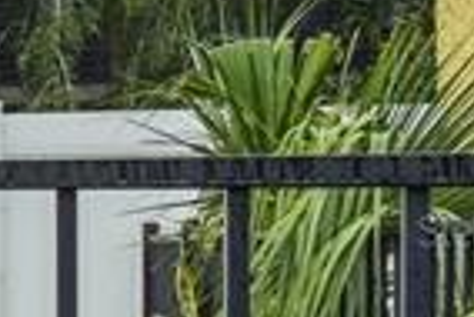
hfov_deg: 10.2
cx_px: -1102
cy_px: 230
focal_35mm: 108
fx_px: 1423
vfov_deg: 12.7
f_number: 7.1
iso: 100
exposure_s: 1/13
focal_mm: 10
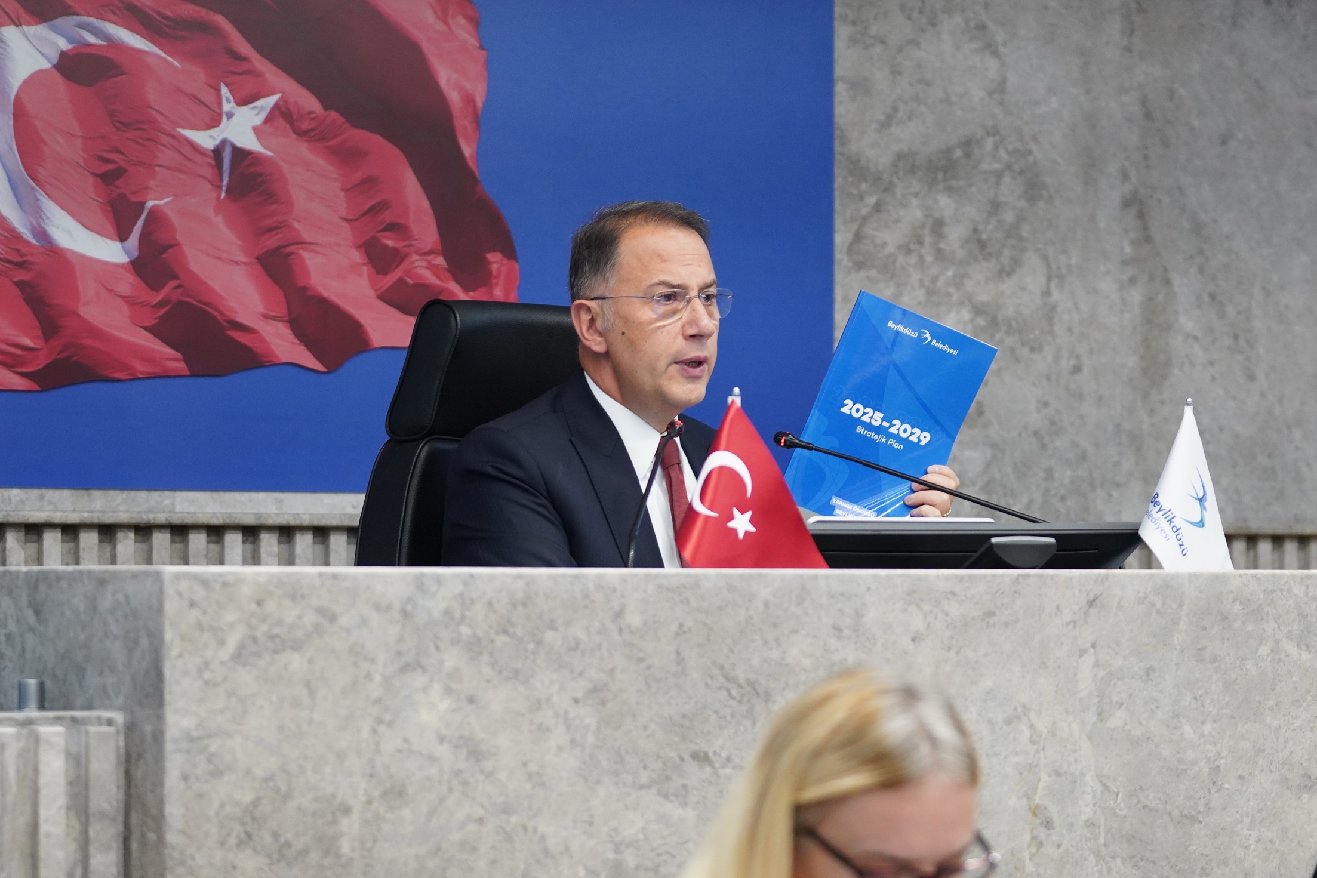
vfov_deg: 13.0
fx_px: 3841
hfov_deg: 19.5
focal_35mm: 105
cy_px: 439
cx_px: 658
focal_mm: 70
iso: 1250
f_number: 2.8
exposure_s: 1/200
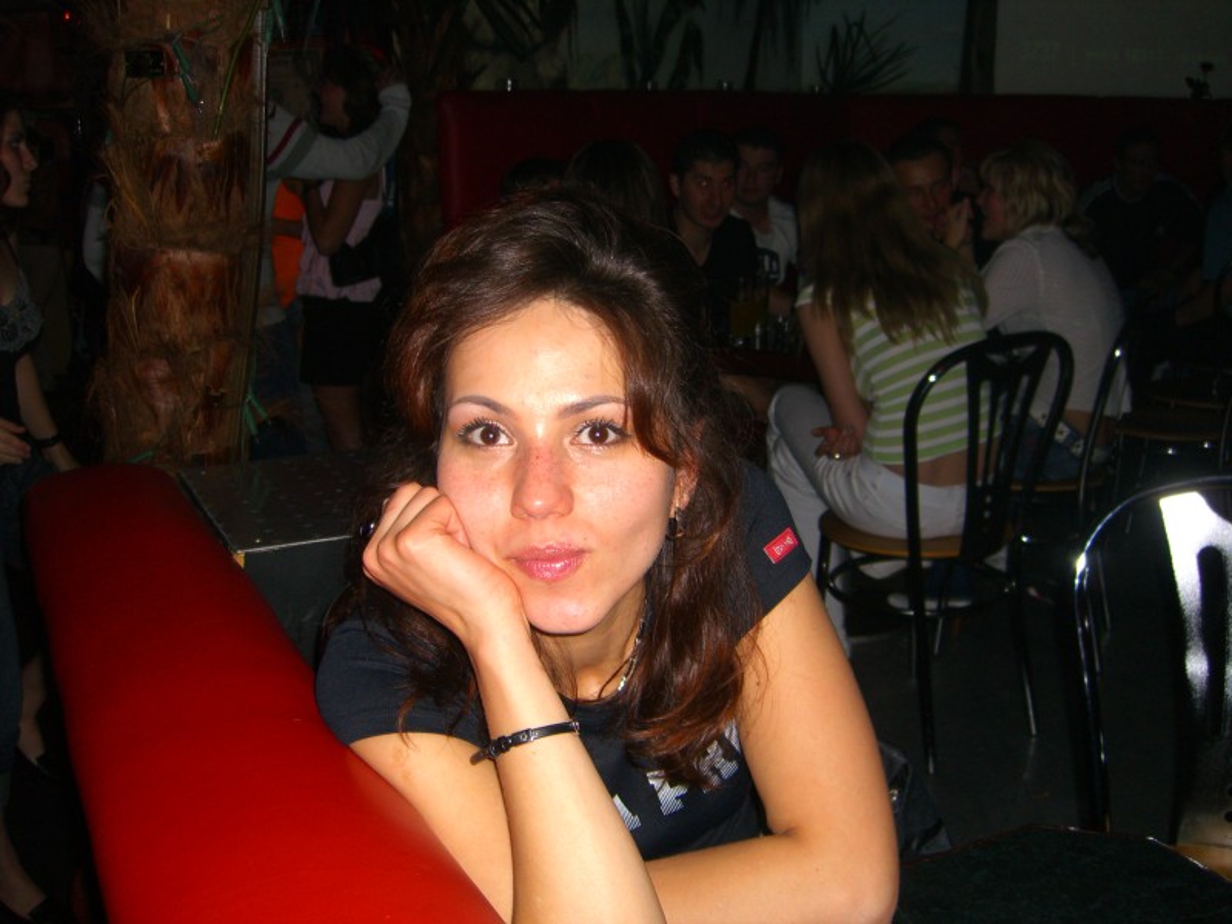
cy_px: 462
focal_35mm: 38
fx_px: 1352
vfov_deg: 37.7
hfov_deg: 49.0
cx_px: 616
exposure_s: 1/60
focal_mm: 7.9
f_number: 2.8
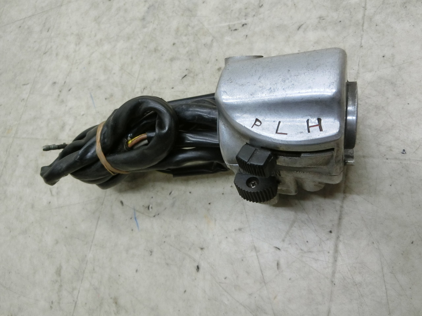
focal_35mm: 25
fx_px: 305
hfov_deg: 69.4
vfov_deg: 54.9
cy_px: 158
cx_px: 211
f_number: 3.5
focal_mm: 4.5
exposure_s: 1/100
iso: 400
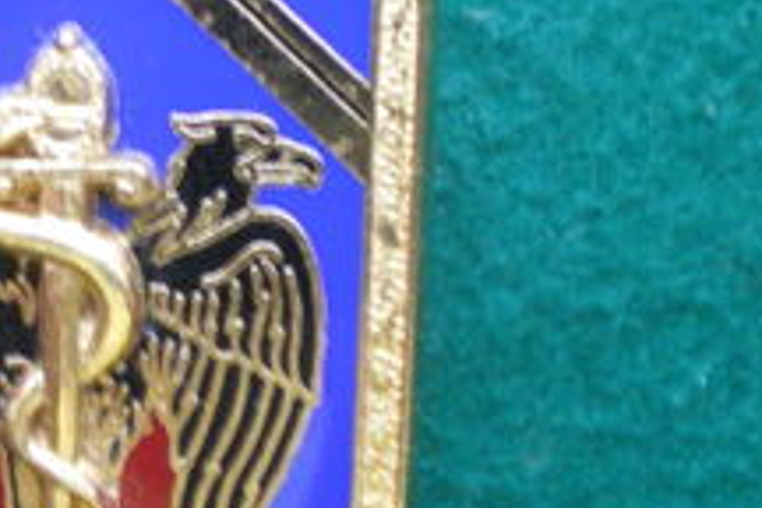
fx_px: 1863
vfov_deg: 15.5
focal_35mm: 88
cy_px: 289
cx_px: -4
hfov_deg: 22.2
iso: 400
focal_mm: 6.3
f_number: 3.1
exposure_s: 1/8
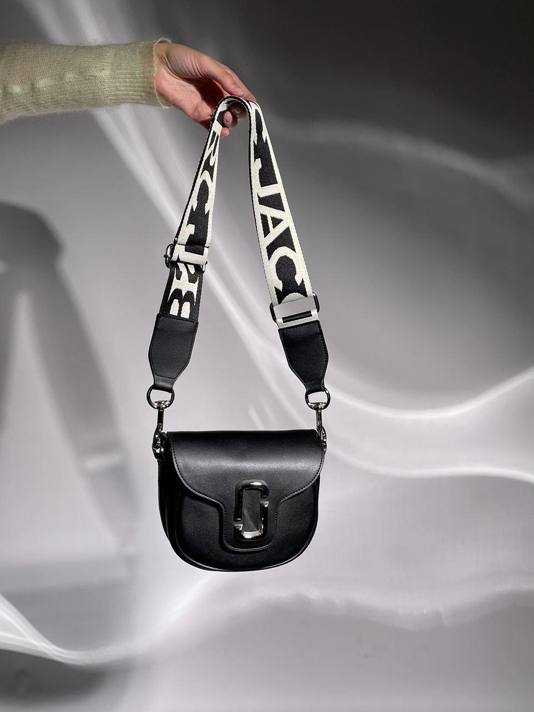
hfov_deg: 58.9
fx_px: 473
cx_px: 267
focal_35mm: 23
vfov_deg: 73.9
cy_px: 356
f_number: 1.88
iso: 104
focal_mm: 5.59
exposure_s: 1/100
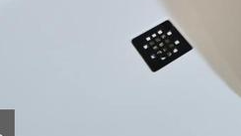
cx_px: 196
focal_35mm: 74
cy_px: -369
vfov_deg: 8.9
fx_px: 473
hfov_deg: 28.0
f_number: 2.8
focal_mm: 16
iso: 250
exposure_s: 1/25
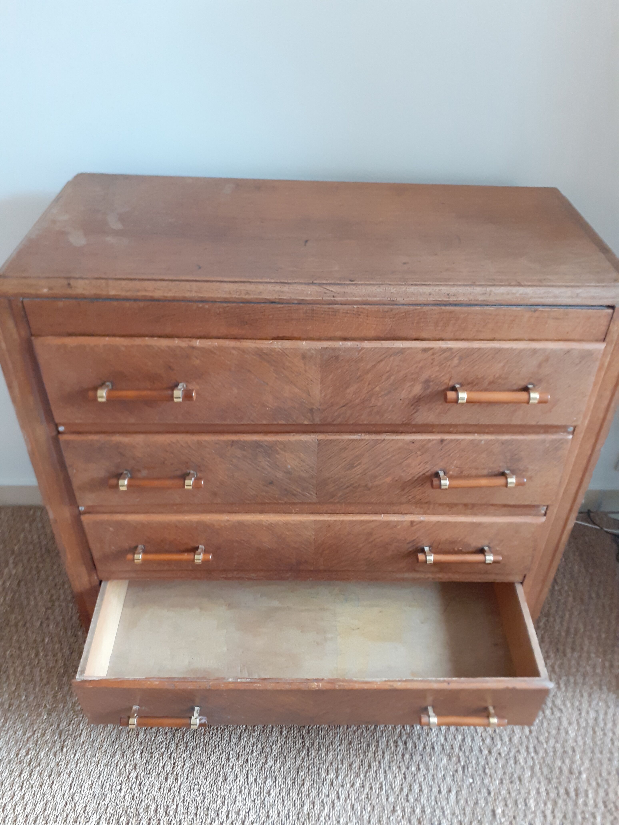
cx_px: 310
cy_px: 412
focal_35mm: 27
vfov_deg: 65.3
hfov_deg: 51.4
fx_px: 644
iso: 200
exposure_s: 1/25
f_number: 1.9
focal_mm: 3.6
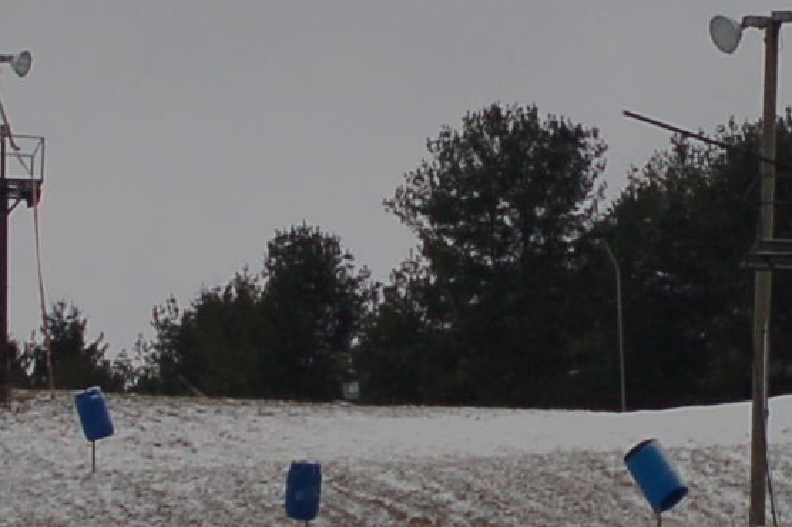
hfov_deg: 3.6
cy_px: 157
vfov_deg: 2.4
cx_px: 745
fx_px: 12488
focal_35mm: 568
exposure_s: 1/320
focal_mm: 70
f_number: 9
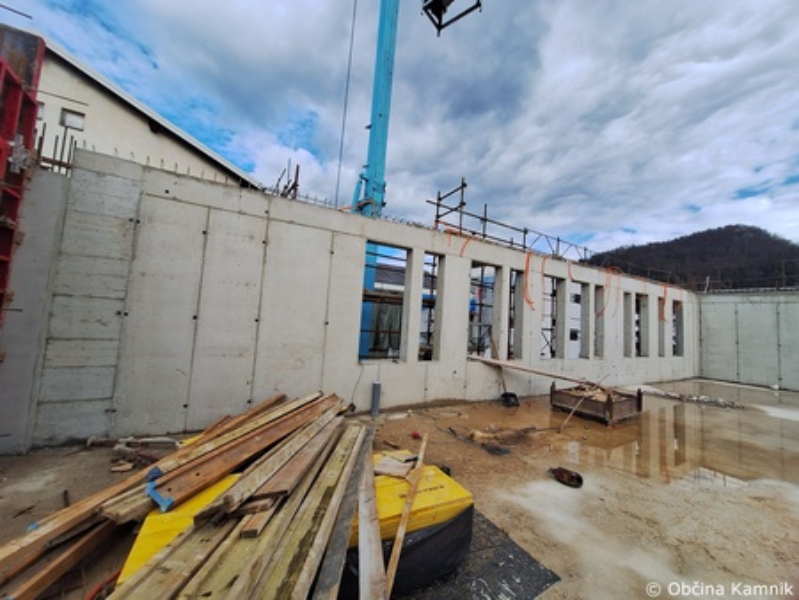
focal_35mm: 13
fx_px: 300
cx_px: 400
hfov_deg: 106.2
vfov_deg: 90.0
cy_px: 300
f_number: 2.2
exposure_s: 1/1006
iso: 40
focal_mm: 1.74
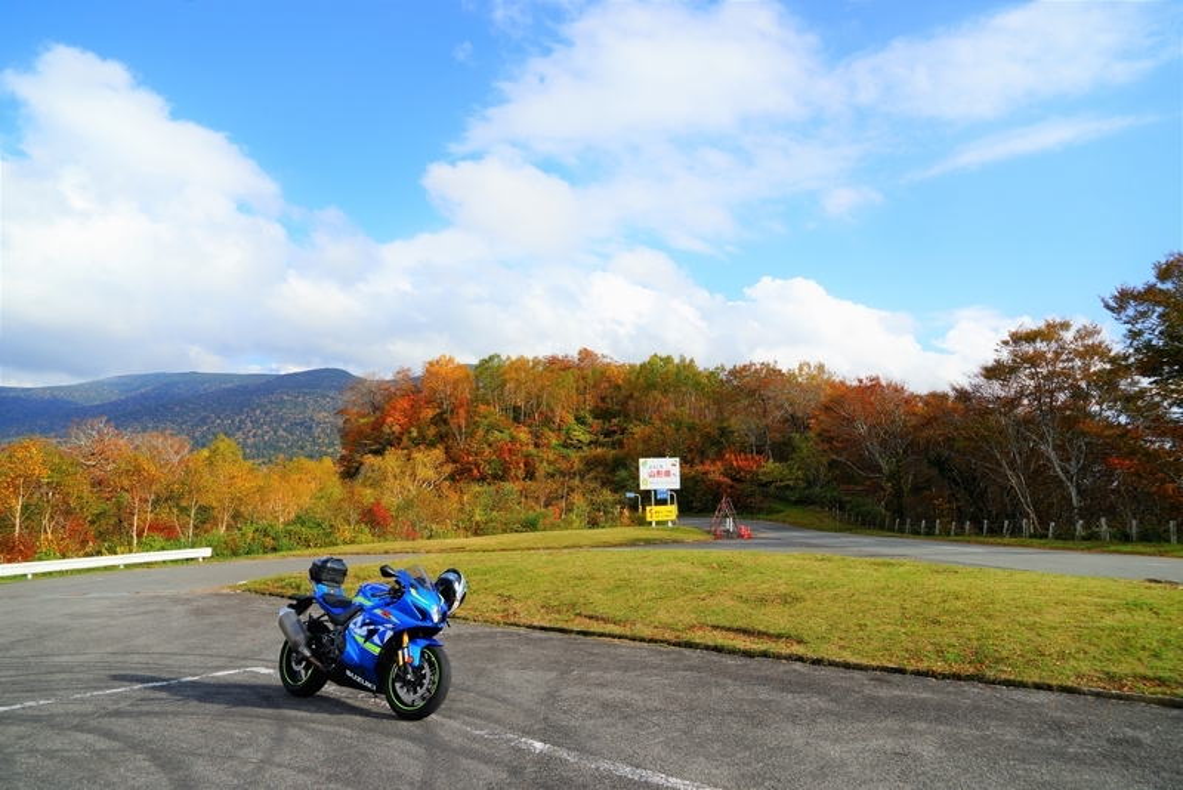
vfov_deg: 53.2
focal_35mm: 24
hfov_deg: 73.7
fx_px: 789
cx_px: 592
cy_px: 395
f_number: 10
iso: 100
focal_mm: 24
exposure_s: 1/125
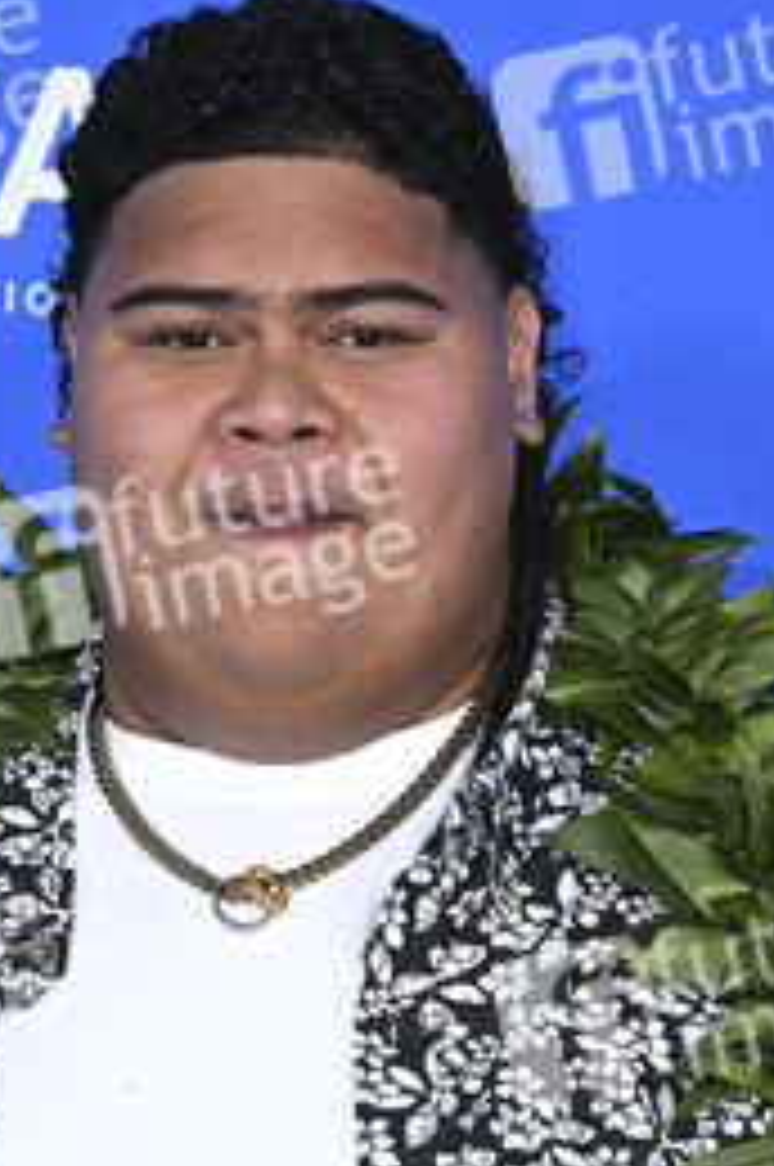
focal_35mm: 150
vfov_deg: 13.7
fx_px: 4850
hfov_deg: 9.1
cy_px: 779
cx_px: 315
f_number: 6.3
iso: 1600
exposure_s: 1/200
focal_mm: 97
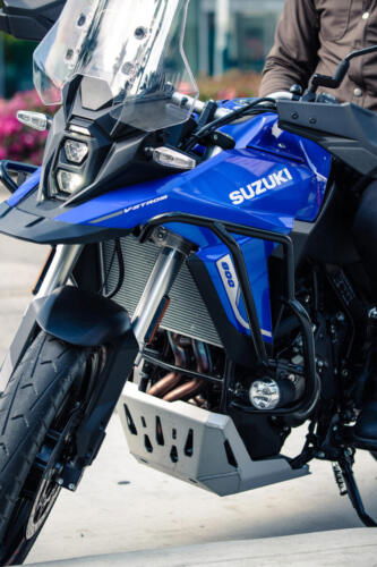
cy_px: 284
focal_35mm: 125
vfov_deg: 16.4
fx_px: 1965
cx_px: 188
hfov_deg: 11.0
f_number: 4.8
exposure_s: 1/160
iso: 200
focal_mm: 125
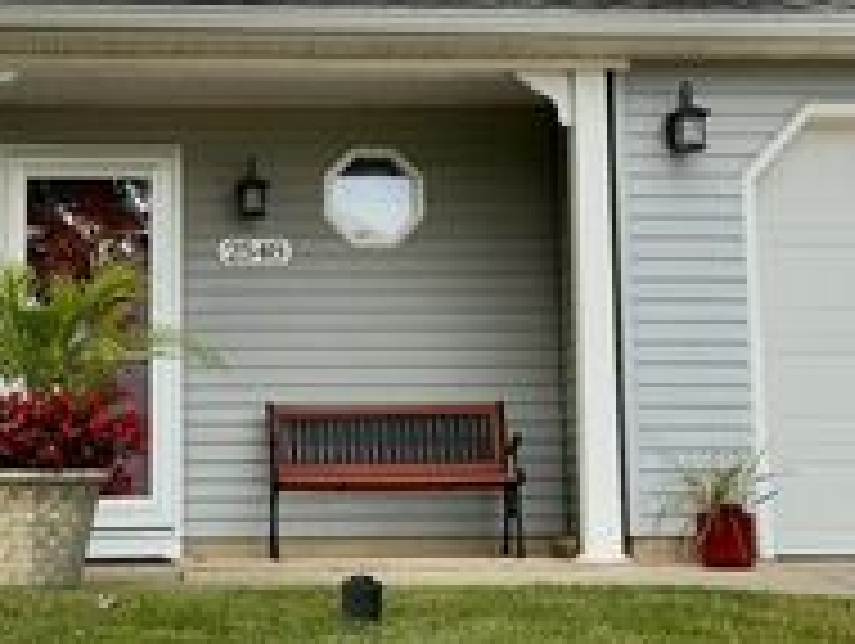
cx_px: 248
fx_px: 1929
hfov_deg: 24.8
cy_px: 227
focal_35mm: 78
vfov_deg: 18.9
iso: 80
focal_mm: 6.76
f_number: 1.78
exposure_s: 1/2179
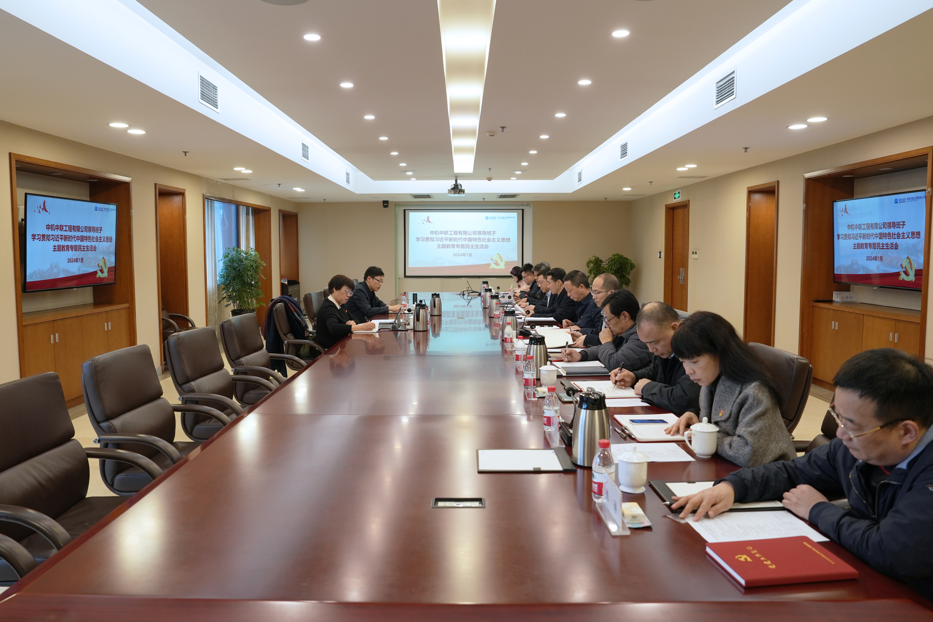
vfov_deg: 53.1
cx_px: 466
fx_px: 622
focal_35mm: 24
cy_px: 311
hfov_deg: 73.7
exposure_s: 1/80
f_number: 4.5
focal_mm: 24
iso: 640
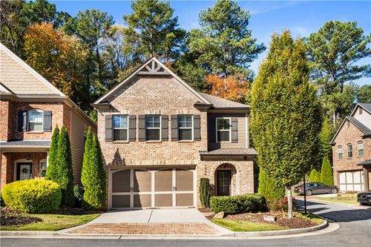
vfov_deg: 52.3
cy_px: 124
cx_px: 186
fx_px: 252
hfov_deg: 72.7
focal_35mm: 24
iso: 320
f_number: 18
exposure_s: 1/500
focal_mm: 16.3
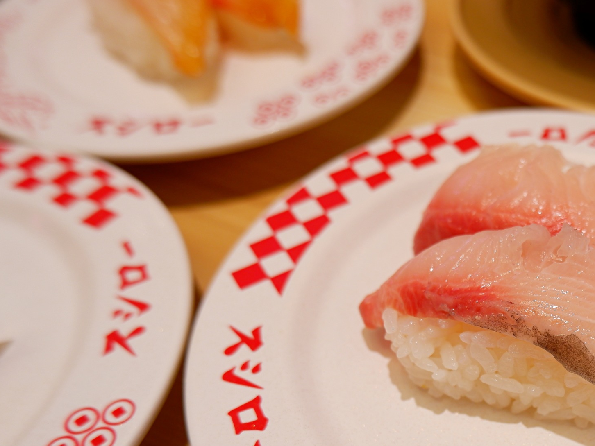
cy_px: 321
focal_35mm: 39
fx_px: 670
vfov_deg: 36.2
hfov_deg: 44.5
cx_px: 510
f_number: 3.5
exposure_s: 1/90
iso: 200
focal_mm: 15
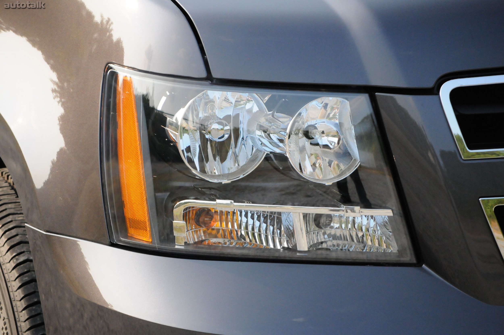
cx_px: 252
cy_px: 168
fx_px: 2203
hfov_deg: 13.1
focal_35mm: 158
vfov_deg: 8.7
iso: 2000
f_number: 5.6
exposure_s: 1/3200
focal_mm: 105
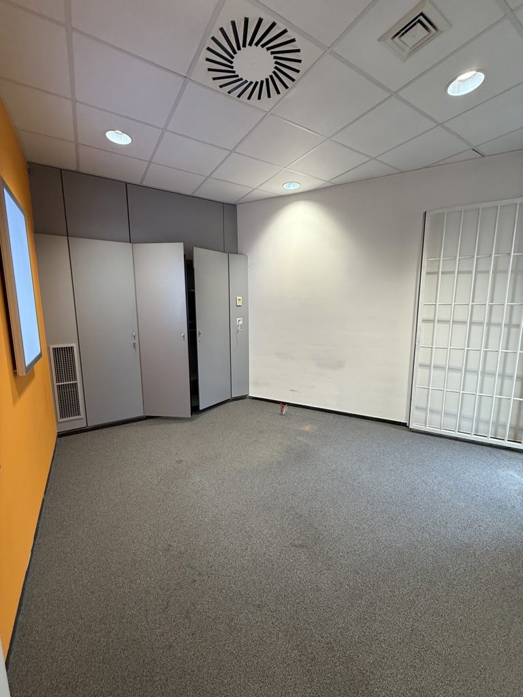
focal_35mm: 14
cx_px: 262
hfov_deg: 85.7
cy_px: 348
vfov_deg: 102.1
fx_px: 282
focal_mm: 2.22
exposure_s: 1/100
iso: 160
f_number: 2.2
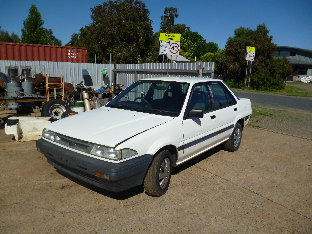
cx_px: 156
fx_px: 252
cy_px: 117
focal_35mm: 28
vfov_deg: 49.7
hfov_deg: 63.4
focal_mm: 5
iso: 100
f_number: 9
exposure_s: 1/250
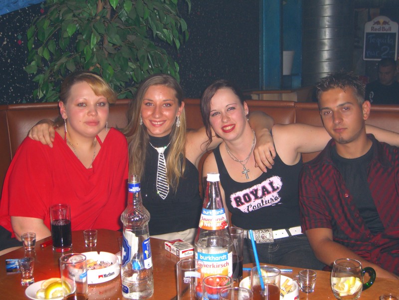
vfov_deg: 31.5
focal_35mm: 46
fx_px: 530
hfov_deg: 41.2
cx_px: 200
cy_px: 150
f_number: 3.1
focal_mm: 9.5
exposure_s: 1/60
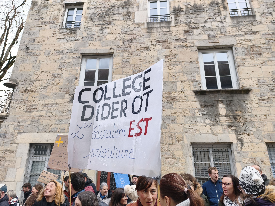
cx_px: 138
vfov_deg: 58.9
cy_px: 103
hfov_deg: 73.9
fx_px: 183
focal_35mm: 23
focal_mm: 6.45
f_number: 1.62
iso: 50
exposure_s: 1/644
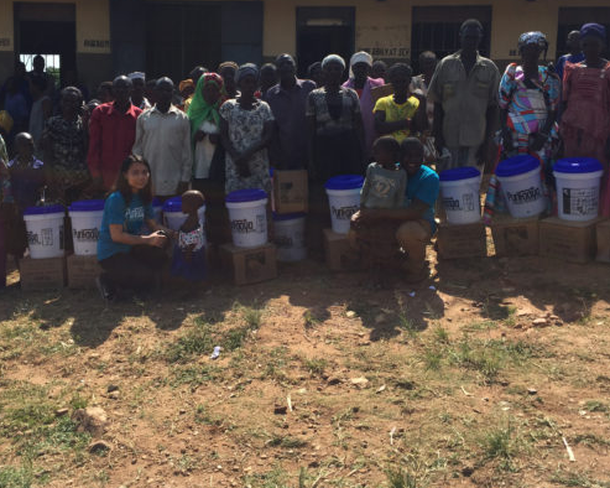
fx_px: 722
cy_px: 186
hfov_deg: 45.8
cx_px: 276
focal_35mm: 40
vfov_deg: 37.1
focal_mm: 4.15
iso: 32
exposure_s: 1/2083
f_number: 2.2
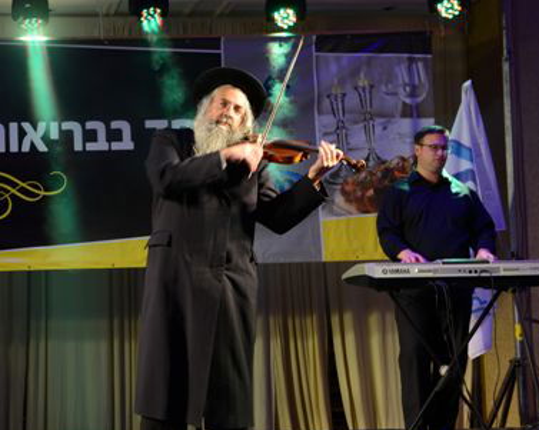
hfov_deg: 27.7
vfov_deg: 22.8
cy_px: 225
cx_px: 103
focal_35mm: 67
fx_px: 1068
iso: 400
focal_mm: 42
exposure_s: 1/50
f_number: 4
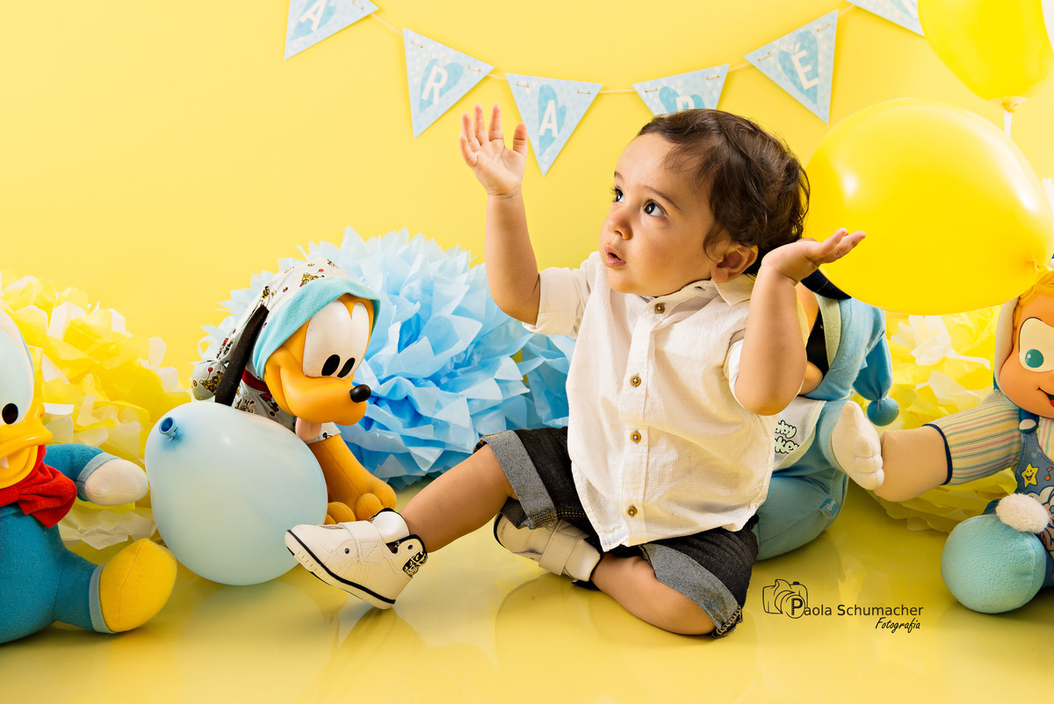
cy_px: 352
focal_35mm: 44
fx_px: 1289
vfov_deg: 30.5
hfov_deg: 44.5
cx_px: 527
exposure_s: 1/160
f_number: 8
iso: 100
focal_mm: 44
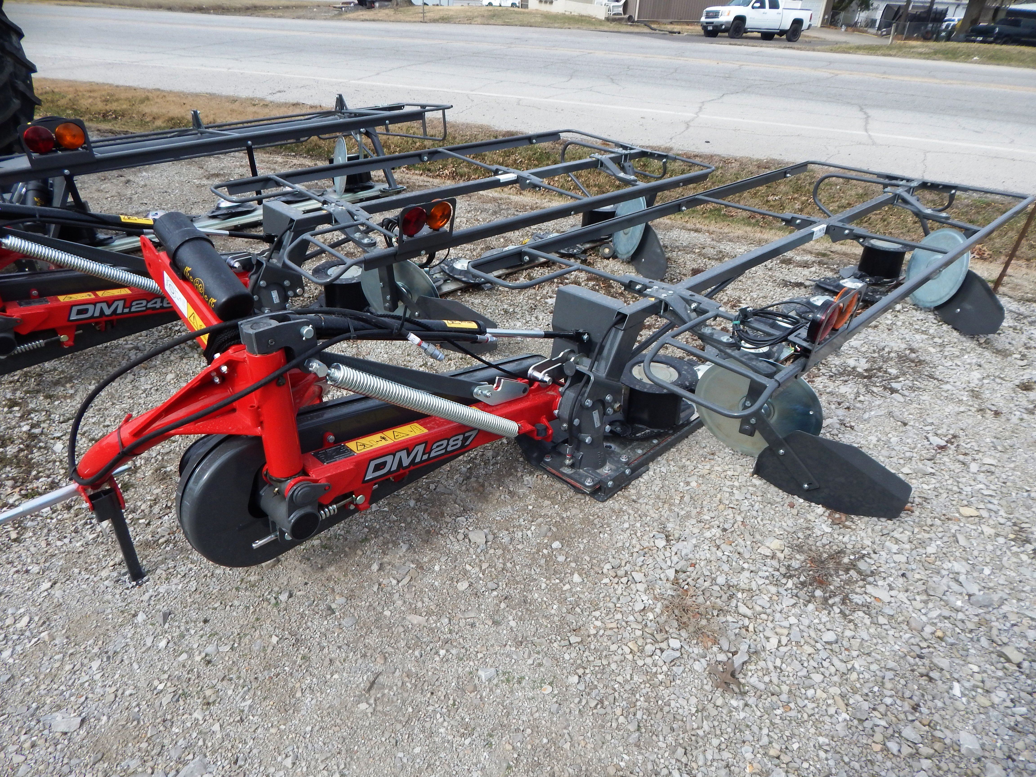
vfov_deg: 61.1
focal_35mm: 22
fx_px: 658
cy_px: 388
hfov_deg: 76.4
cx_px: 518
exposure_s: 1/1250
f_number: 3
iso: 125
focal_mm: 4
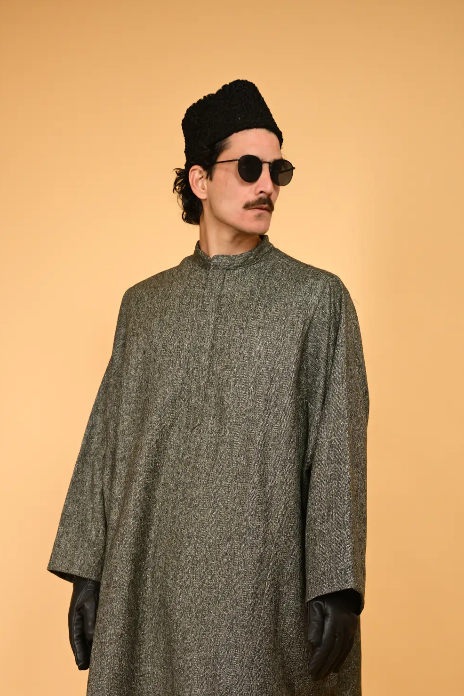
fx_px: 1333
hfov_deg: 19.7
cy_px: 555
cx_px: 214
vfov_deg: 28.6
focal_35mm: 69
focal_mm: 40
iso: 250
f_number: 2.8
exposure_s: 1/320
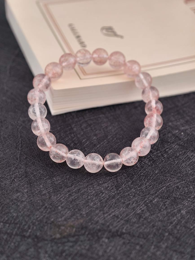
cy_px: 130
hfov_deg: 17.4
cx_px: 98
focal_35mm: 85
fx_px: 637
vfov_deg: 23.0
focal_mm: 22.48
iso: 125
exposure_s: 1/160
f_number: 2.67
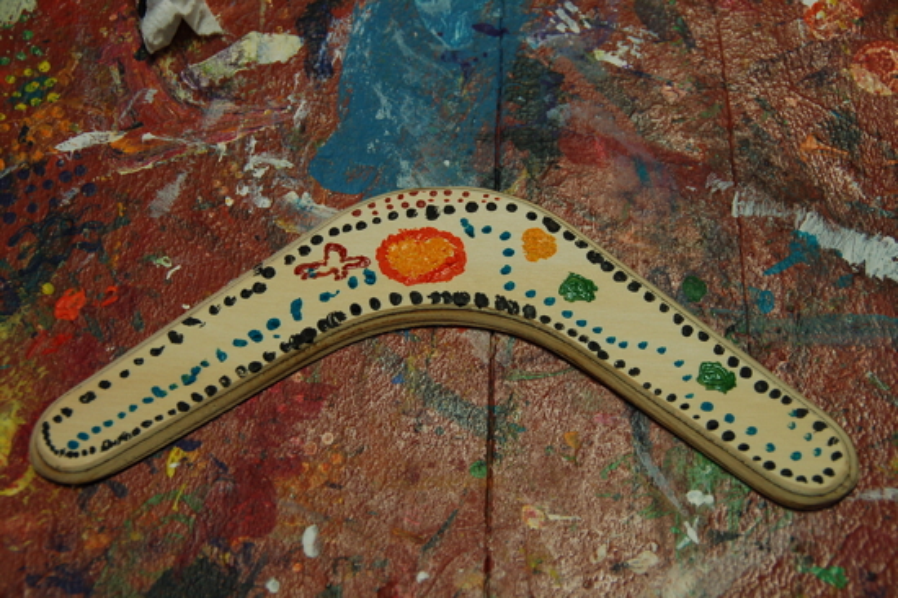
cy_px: 299
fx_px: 1870
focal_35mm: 75
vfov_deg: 18.2
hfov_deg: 27.0
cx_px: 449
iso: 800
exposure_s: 1/100
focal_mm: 50
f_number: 5
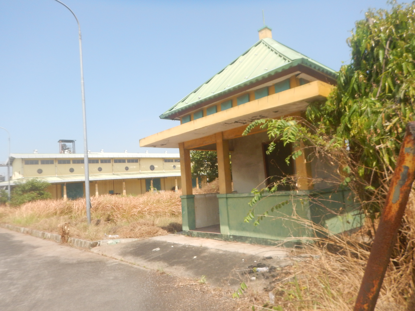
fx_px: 288
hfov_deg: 71.6
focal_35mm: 24
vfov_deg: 56.8
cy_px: 156
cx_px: 208
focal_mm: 4.3
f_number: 2.8
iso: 180
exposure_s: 1/250
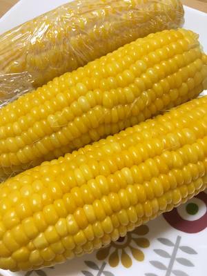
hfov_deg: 48.2
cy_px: 138
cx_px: 104
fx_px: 231
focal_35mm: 29
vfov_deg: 61.7
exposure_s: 1/30
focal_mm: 4.15
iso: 32
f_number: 2.2
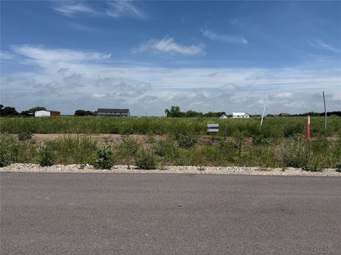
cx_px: 170
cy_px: 128
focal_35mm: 24
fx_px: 236
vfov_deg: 56.8
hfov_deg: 71.6
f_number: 1.78
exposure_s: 1/7353
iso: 80
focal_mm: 6.76
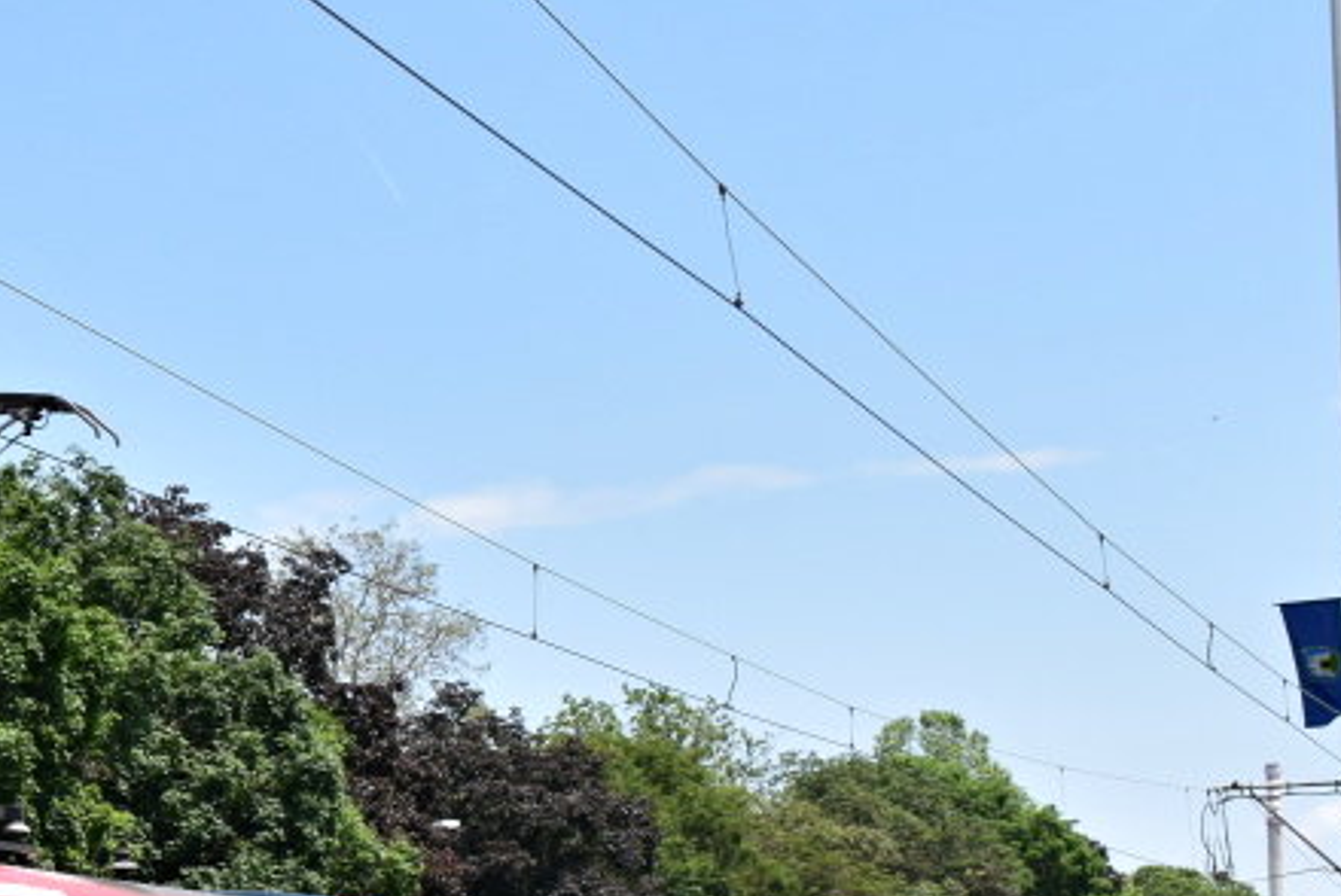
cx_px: 43
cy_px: 858
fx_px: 3510
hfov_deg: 21.0
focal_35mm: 94
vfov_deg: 14.4
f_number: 9
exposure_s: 1/320
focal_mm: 27
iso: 200
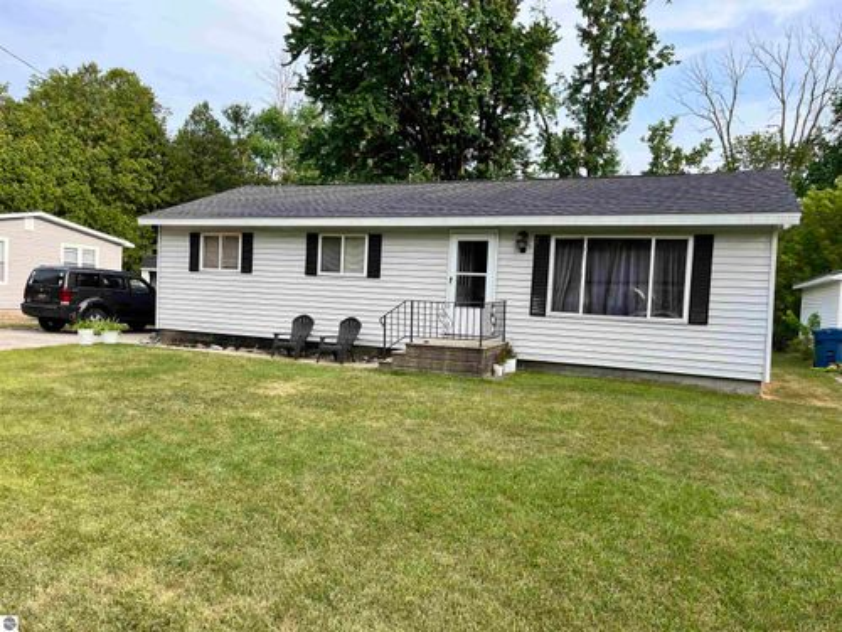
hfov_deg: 67.3
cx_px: 421
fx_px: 632
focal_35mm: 26
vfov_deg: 53.1
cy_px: 316
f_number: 1.6
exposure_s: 1/833
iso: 50
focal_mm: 5.1
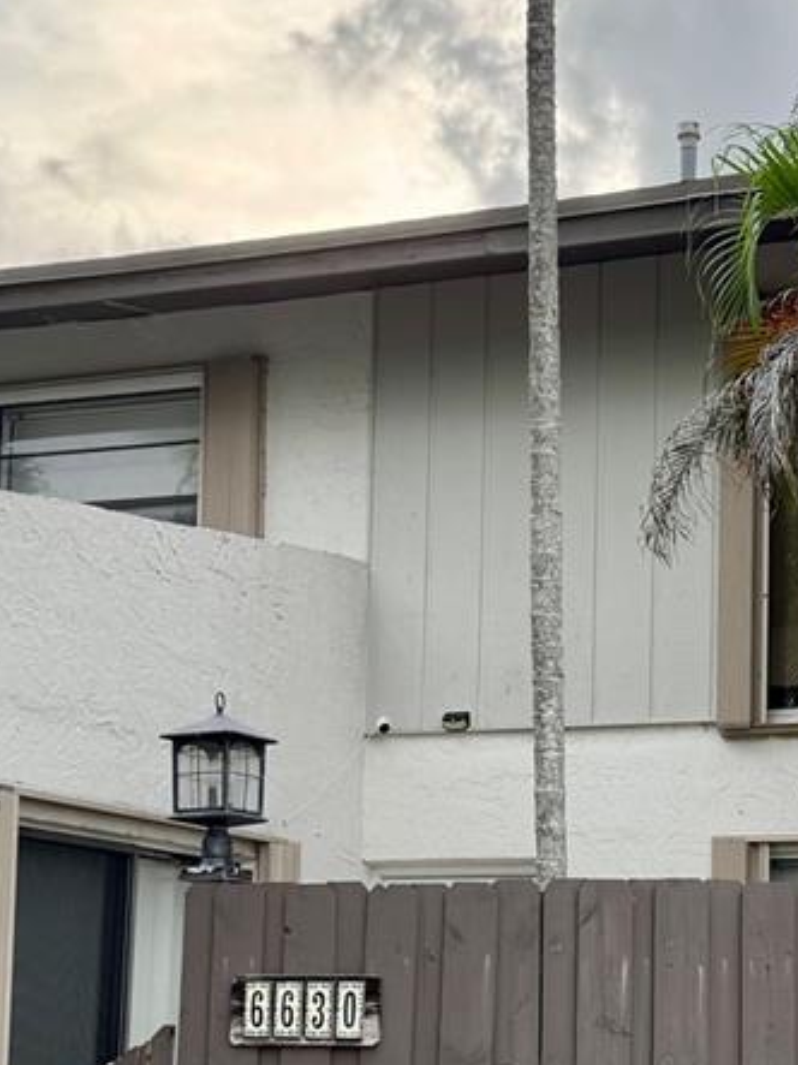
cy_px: 801
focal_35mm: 65
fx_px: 1999
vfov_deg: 29.4
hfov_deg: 22.3
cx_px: 639
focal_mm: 6.76
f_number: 1.78
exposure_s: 1/451
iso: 80
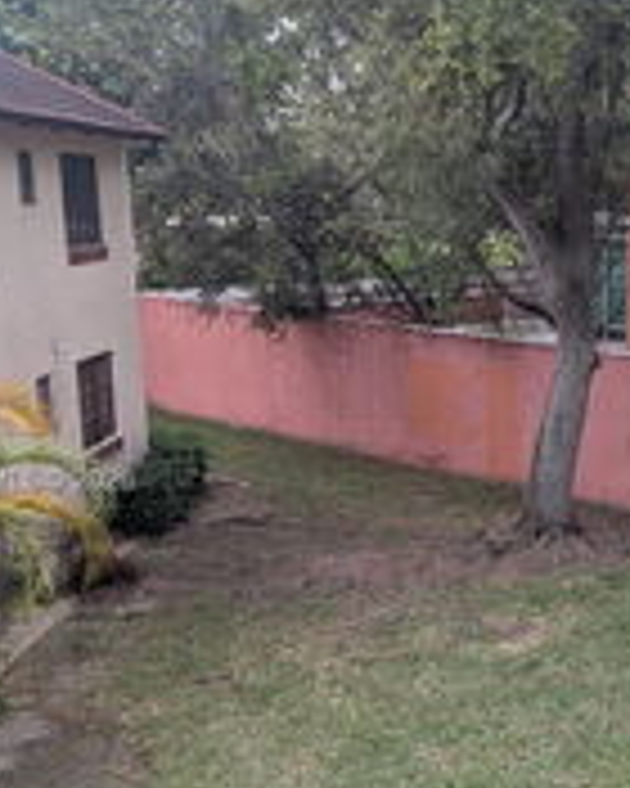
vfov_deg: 32.9
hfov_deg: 24.6
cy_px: 482
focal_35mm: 57
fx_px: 1328
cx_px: 722
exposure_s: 1/159
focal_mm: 4.53
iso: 21
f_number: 1.7
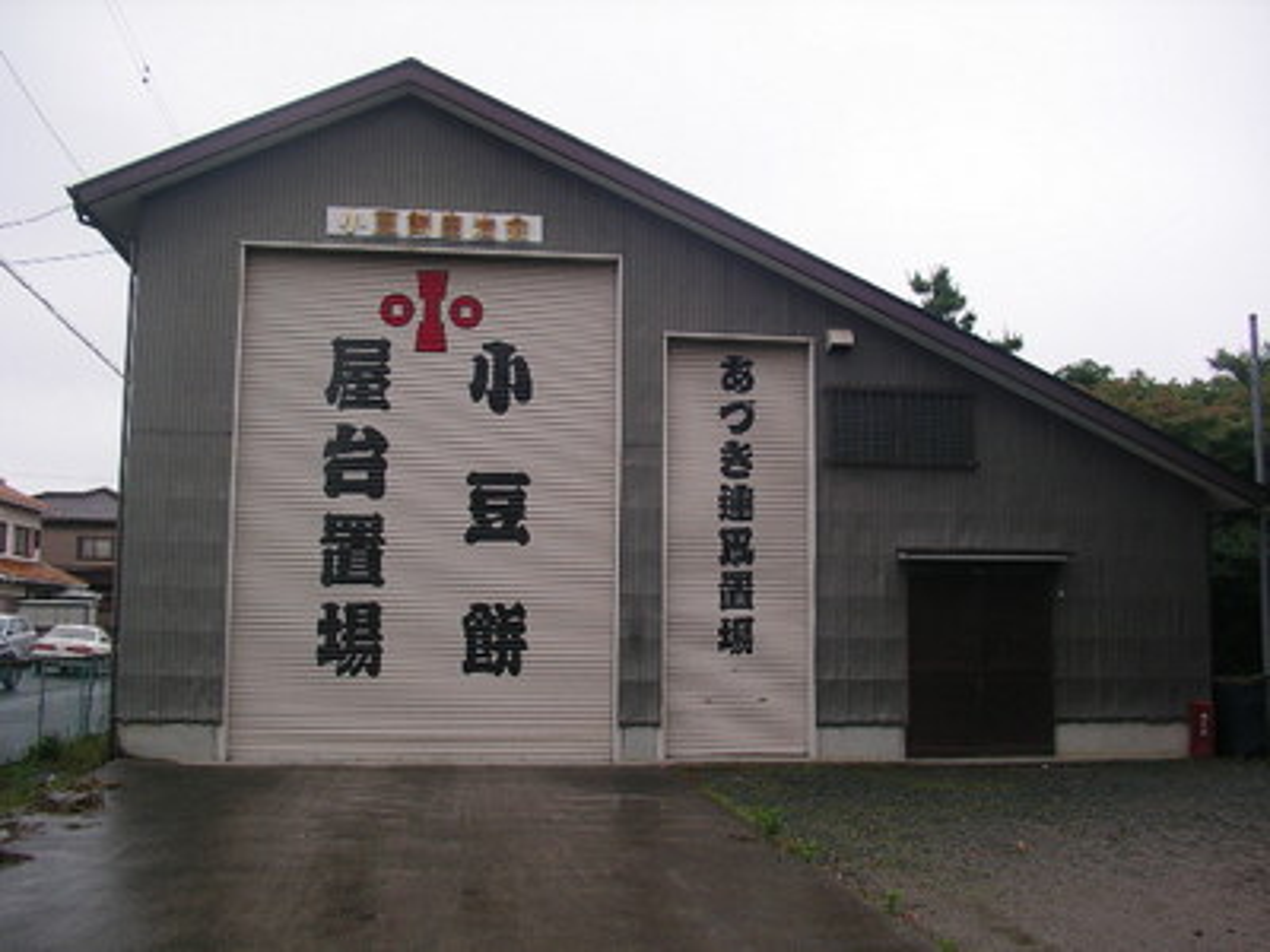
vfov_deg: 38.7
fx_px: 1357
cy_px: 476
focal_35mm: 37
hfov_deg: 50.1
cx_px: 635
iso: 50
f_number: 2.8
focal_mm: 5.7
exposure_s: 1/160
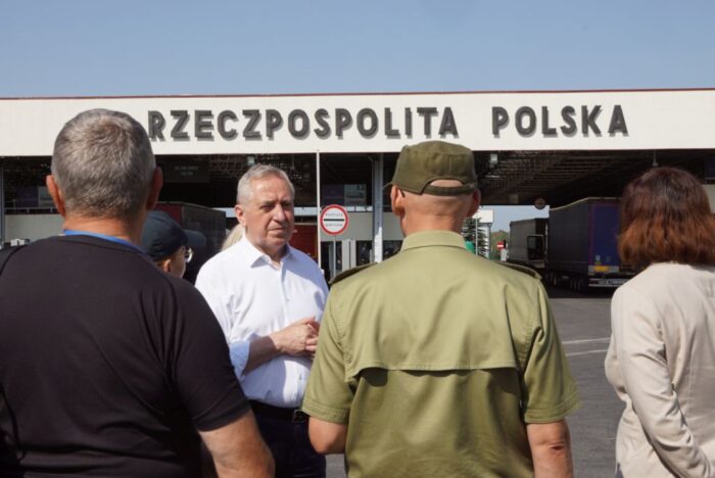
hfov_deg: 37.8
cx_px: 358
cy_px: 239
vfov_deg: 25.8
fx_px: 1044
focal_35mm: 52
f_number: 16
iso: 100
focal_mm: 35
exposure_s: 1/60
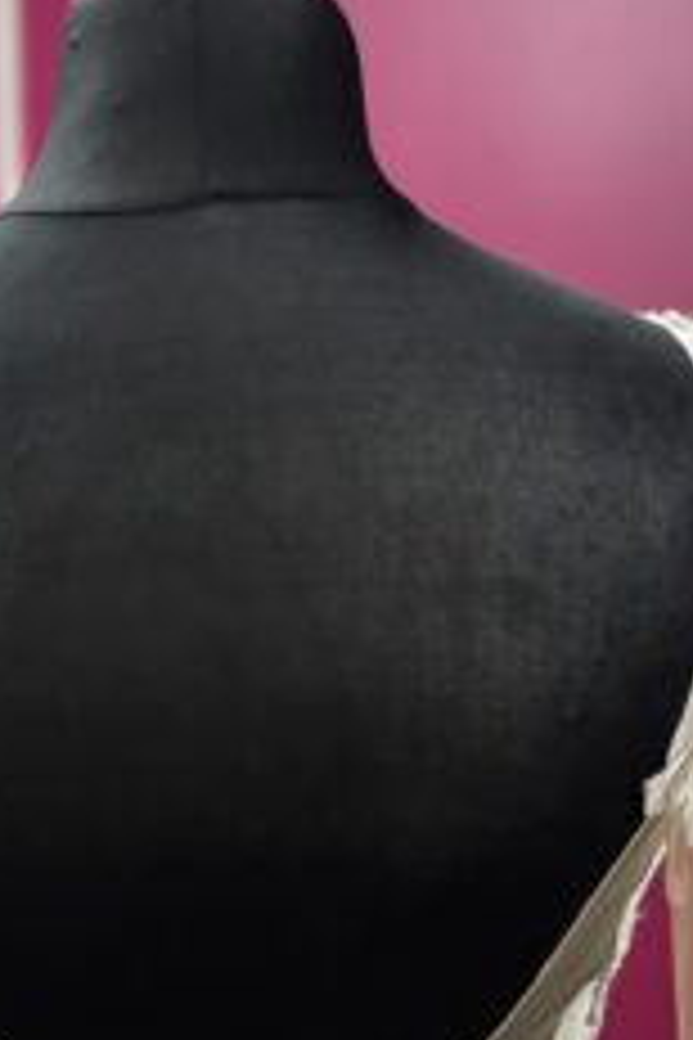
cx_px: 266
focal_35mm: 50
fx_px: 1444
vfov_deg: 38.4
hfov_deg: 26.9
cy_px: 799
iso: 160
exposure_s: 1/50
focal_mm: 5.1
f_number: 1.6
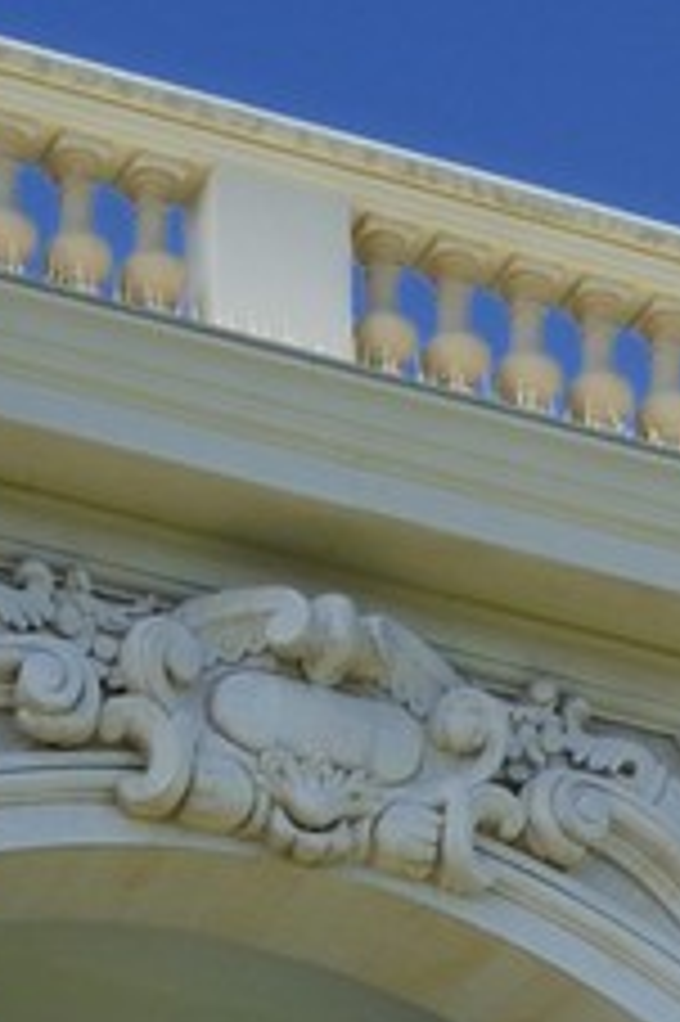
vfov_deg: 7.8
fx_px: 6413
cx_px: -266
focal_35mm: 226
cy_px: 3147
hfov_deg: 6.0
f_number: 13
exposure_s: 1/320
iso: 200
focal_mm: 32
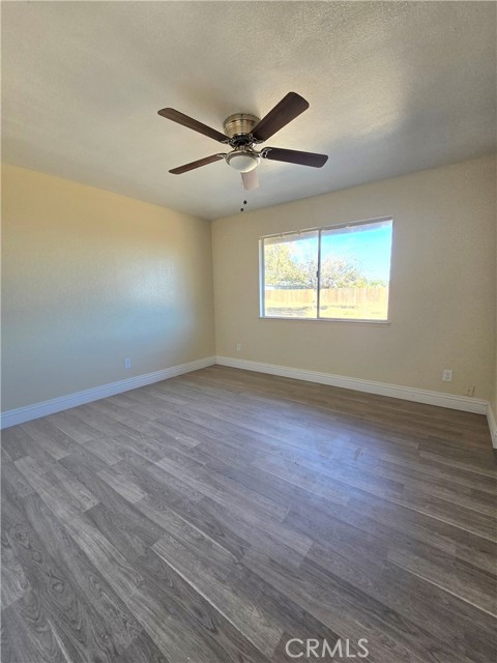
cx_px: 248
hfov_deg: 89.9
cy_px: 332
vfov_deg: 106.2
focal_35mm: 13
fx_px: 249
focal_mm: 2.2
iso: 64
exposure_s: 1/120
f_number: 2.2
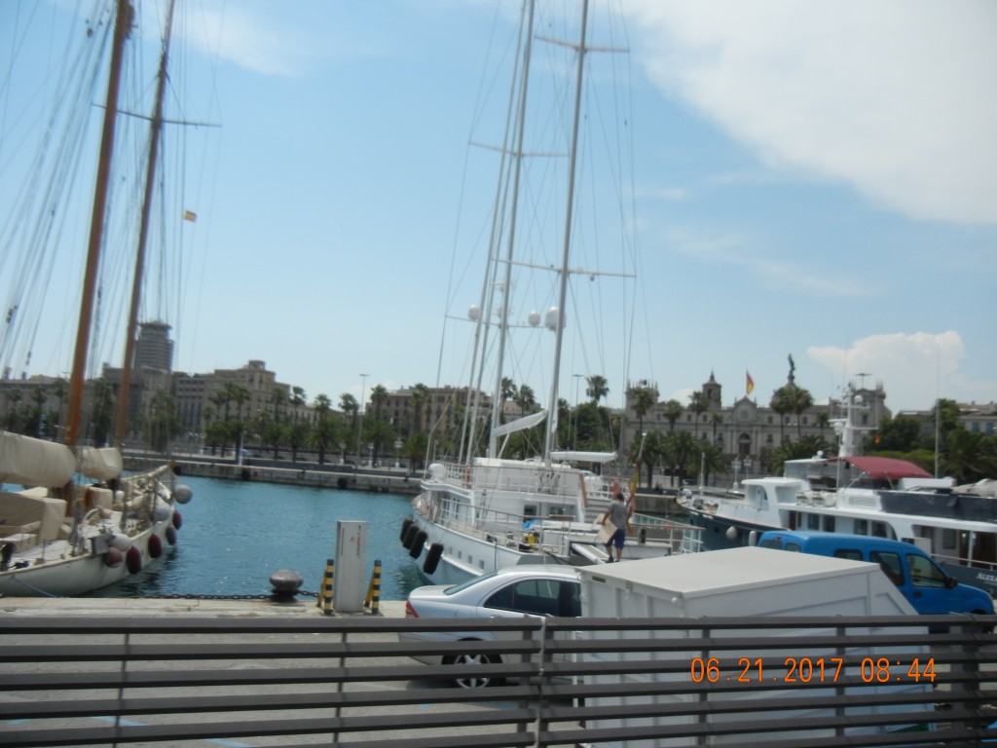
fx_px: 864
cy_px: 374
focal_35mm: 30
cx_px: 498
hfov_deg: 60.0
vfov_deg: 46.8
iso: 160
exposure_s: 1/587
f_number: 7
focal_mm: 5.4
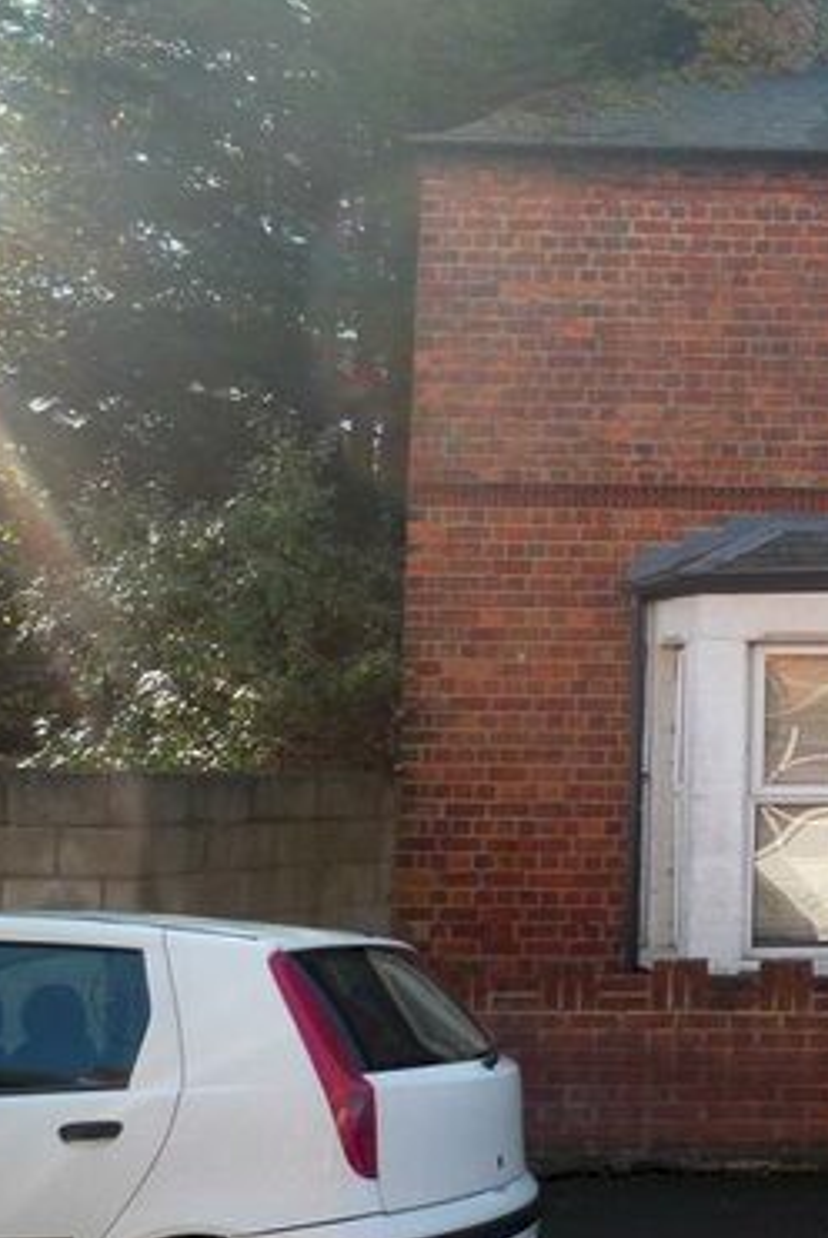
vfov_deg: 40.3
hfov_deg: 23.6
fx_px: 1687
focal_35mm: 49
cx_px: 1132
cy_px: 649
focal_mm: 4.4
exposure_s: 1/320
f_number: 2.8
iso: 100
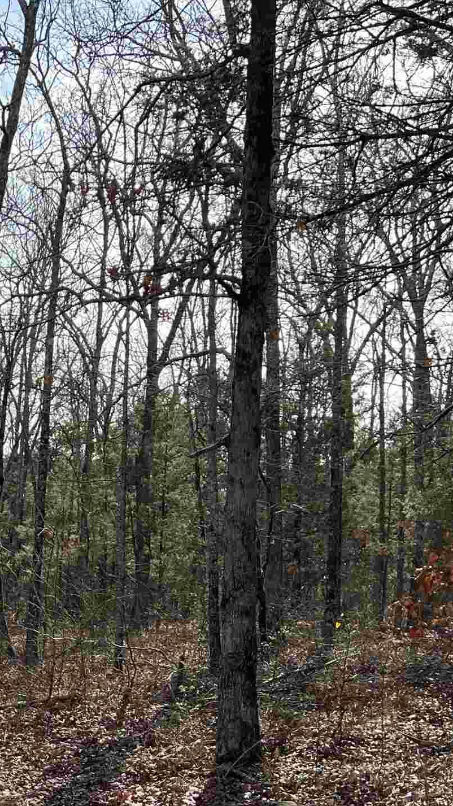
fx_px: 1303
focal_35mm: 61
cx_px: -101
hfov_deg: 18.6
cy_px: 611
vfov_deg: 33.6
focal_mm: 5.7
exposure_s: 1/1038
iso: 50
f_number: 1.5
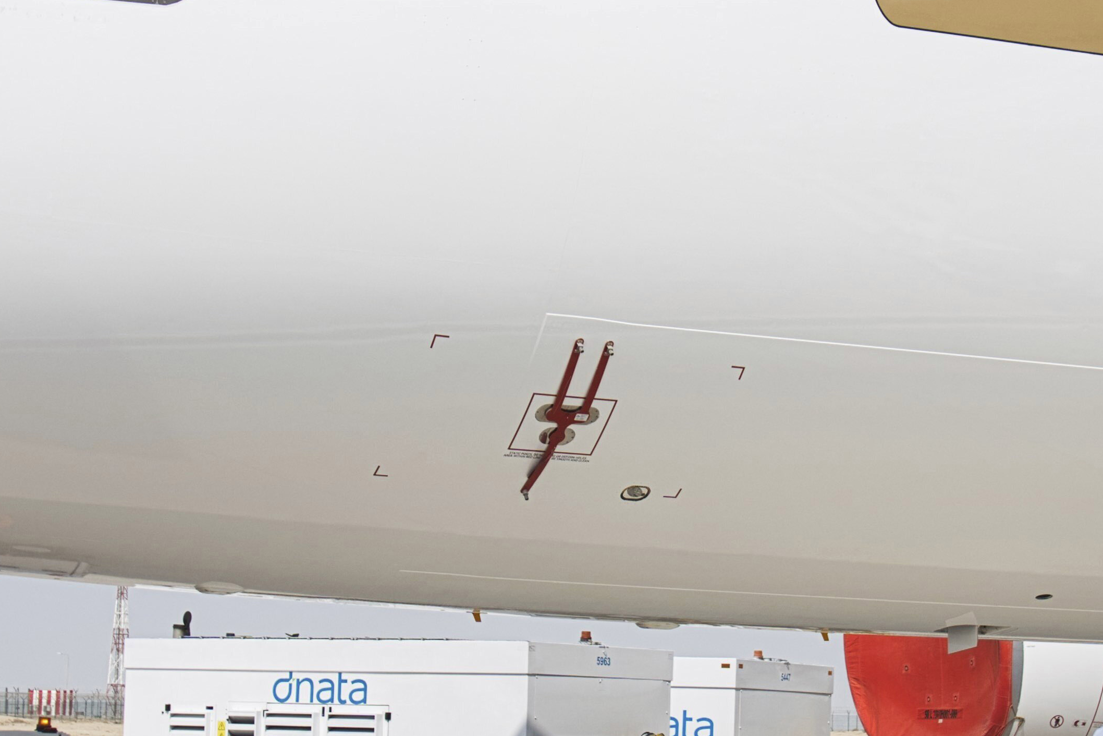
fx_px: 3003
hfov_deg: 20.8
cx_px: 702
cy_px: 414
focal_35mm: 98
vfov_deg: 14.0
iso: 100
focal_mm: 24
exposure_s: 1/1600
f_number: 4.5
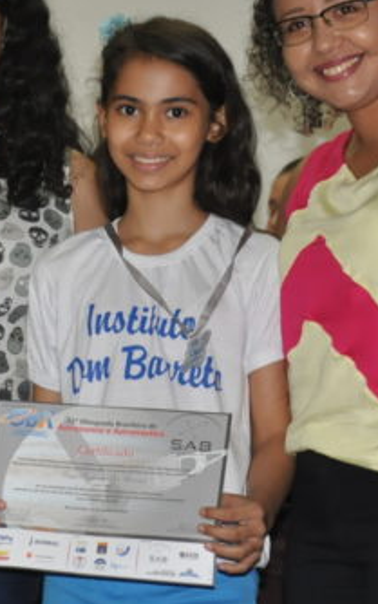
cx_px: -22
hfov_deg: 8.2
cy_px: 266
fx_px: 2605
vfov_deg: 13.2
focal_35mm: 158
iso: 800
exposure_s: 1/60
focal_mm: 45
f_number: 4.8
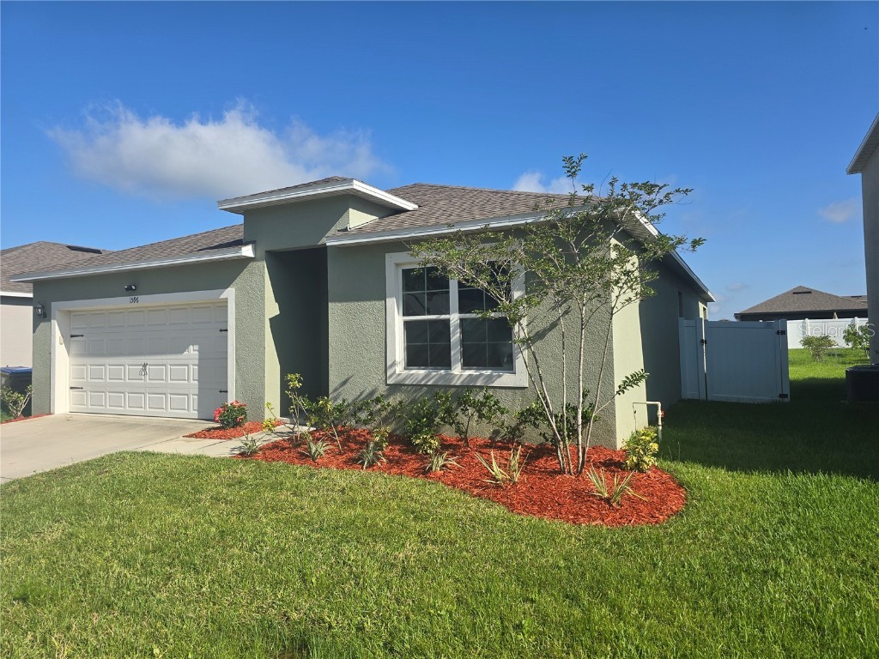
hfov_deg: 73.9
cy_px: 330
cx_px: 440
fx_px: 584
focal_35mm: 23
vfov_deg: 58.9
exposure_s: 1/809
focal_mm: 6.3
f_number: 1.7
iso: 12
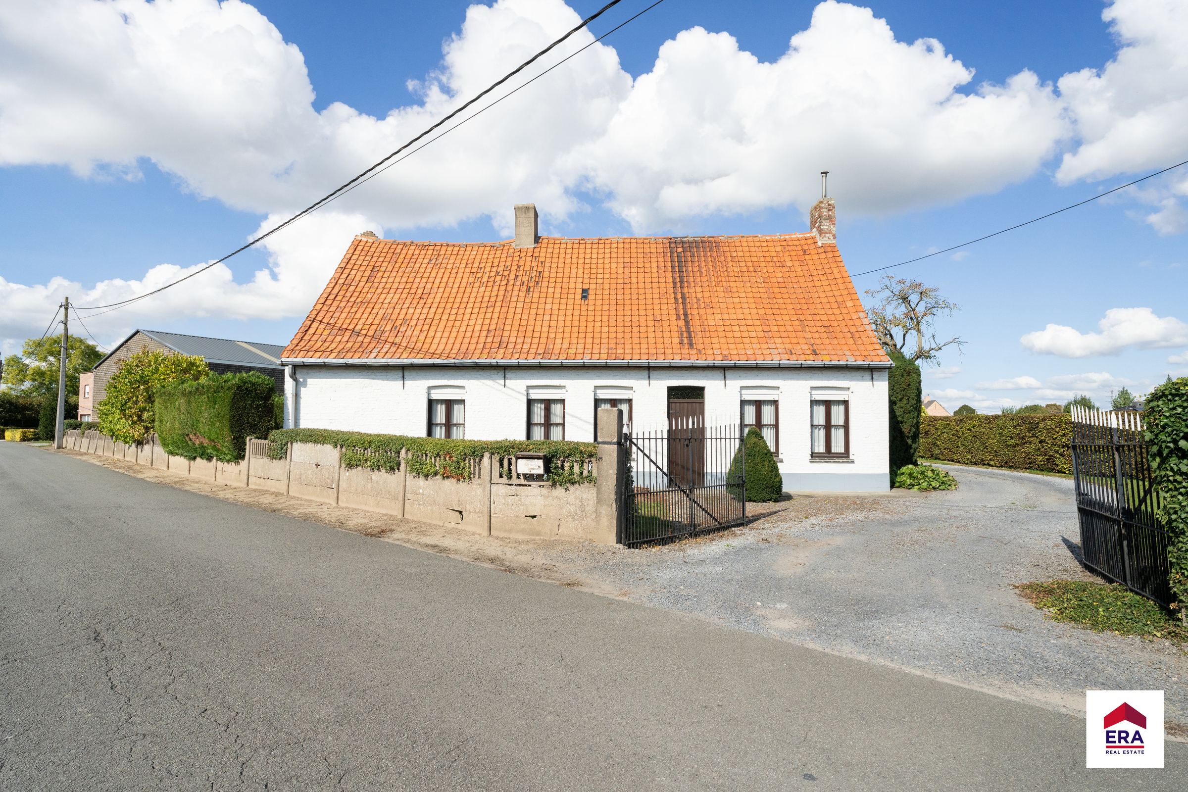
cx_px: 594
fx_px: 597
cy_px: 396
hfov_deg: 89.7
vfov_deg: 67.1
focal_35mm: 18
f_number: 11
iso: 800
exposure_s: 1/1250
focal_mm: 18.1
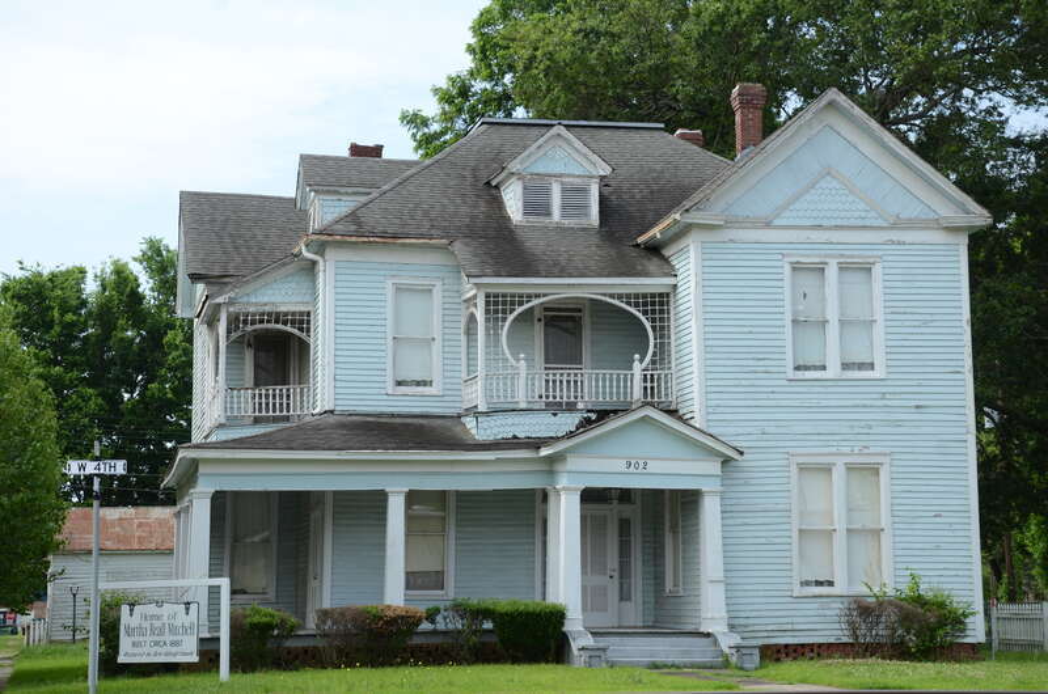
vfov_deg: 18.8
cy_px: 347
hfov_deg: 28.1
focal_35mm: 72
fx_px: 2092
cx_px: 524
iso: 200
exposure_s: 1/320
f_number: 8
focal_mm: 48
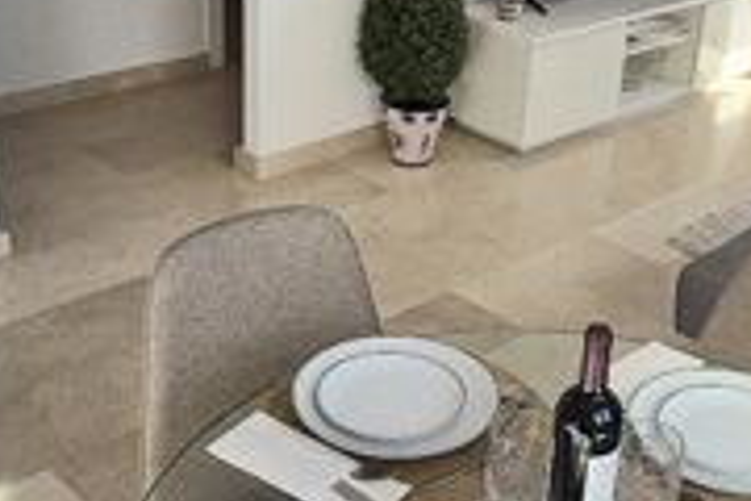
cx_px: 524
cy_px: 171
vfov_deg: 25.4
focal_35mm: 53
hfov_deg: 37.0
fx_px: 1106
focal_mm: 2.2
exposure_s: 1/769
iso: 50
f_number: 2.2
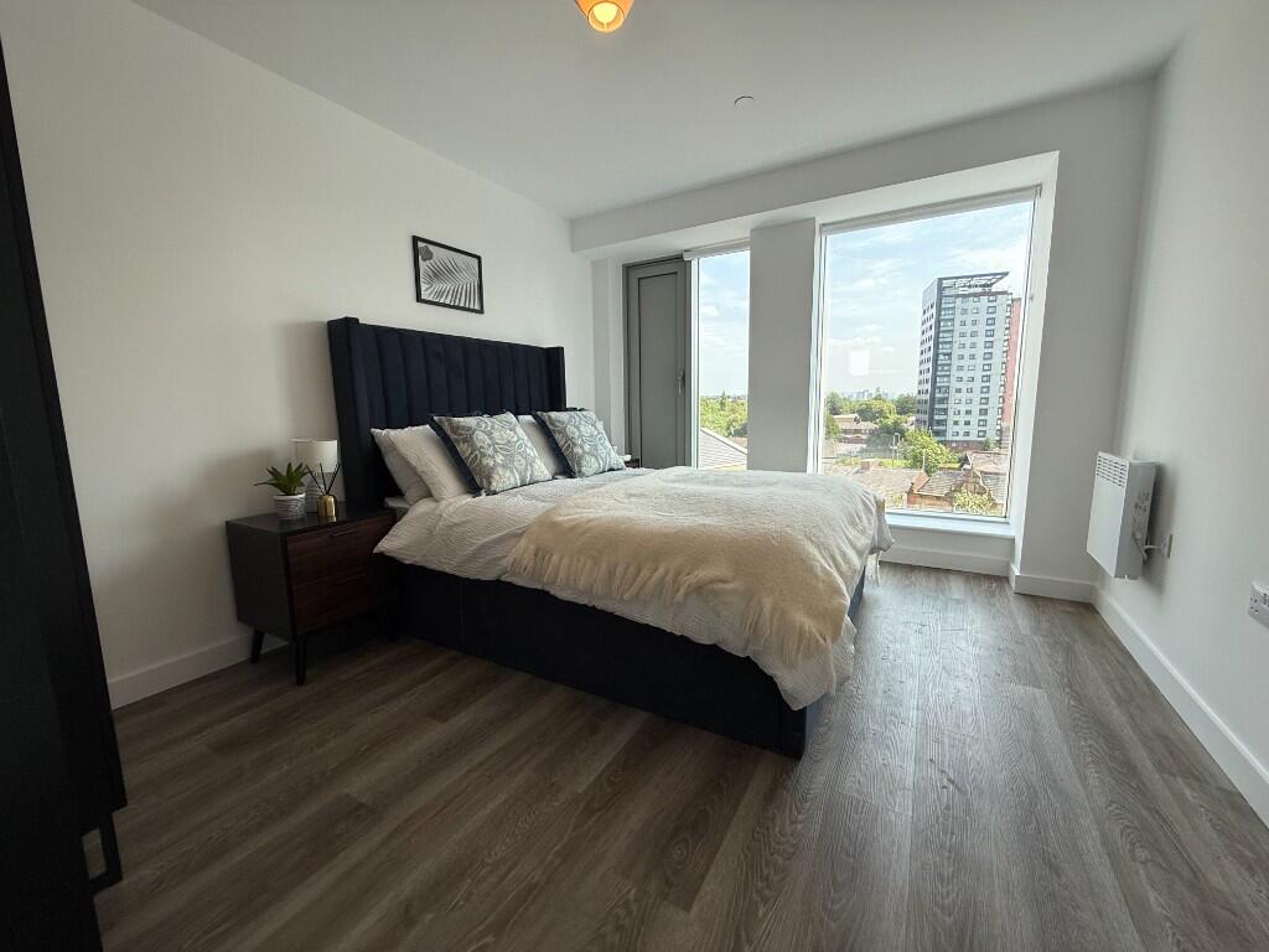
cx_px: 634
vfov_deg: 85.7
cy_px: 476
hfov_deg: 102.1
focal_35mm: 14
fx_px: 513
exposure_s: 1/355
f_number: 2.2
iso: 64
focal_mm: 2.22
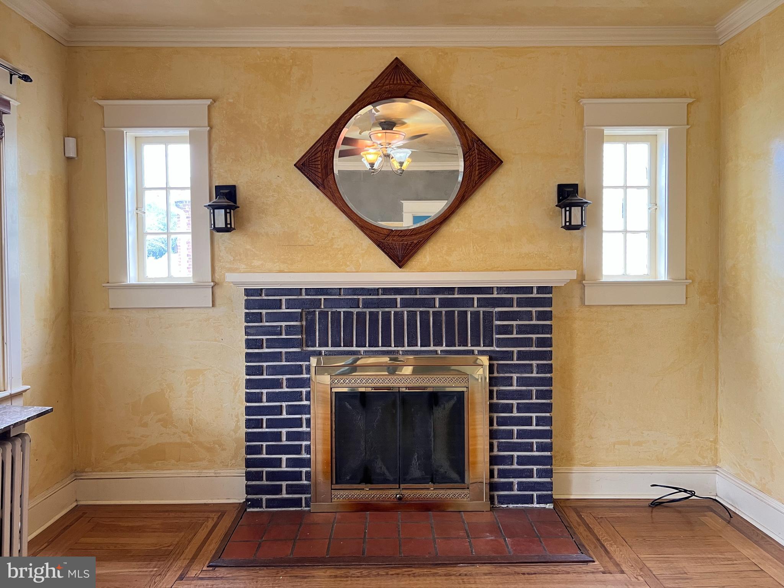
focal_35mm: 26
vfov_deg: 53.1
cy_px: 294
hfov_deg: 67.3
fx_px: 589
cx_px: 392
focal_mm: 5.7
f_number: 1.5
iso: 125
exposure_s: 1/60
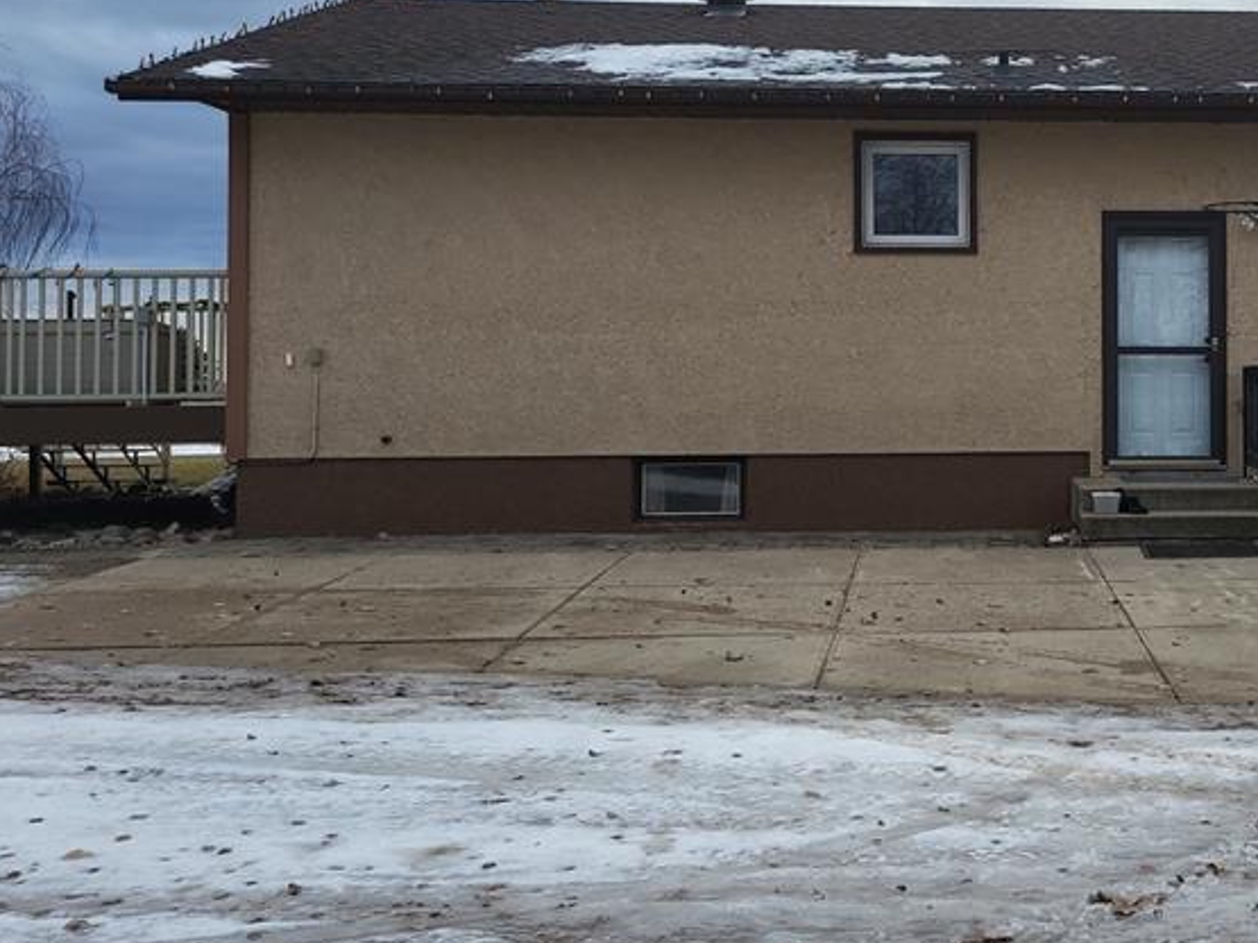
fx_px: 1744
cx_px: 1081
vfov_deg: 30.1
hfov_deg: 37.6
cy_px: 340
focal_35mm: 48
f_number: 1.8
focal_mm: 5.4
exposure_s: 1/981
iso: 40
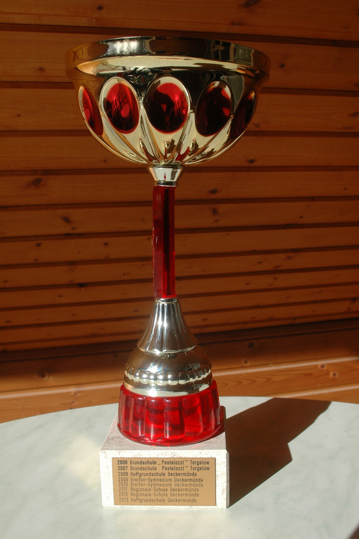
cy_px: 270
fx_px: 584
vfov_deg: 49.6
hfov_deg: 34.2
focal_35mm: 39
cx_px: 180
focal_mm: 26
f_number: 10
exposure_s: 1/400
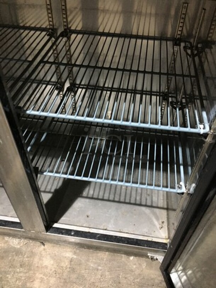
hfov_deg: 48.2
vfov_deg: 61.7
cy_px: 144
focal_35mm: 29
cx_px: 108
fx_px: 241
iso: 100
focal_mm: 4.15
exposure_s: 1/4
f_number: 2.2
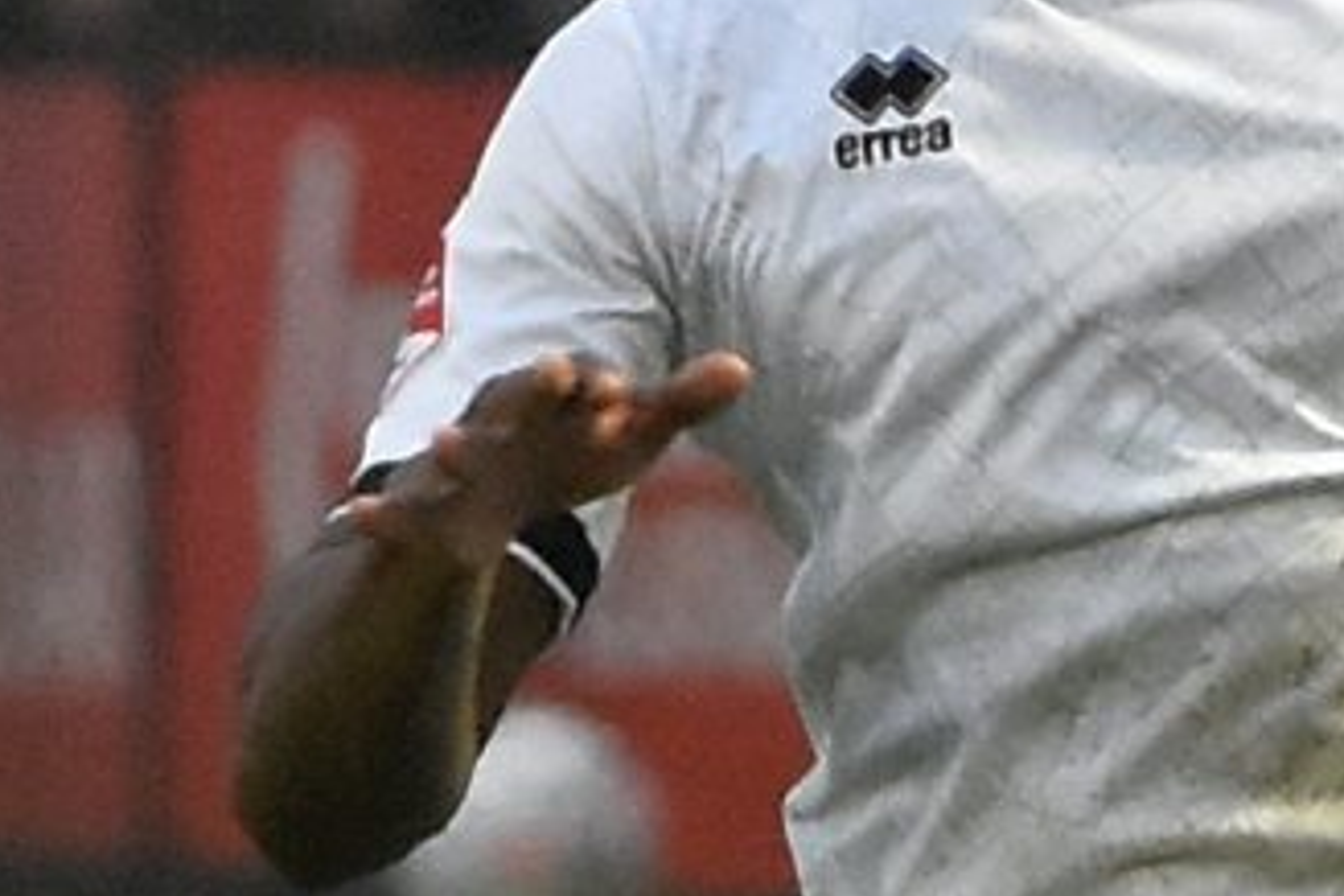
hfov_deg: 1.4
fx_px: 55921
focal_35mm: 1498
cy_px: 1233
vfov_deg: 0.9
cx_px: 2873
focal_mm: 170
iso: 1600
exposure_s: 1/640
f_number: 3.2
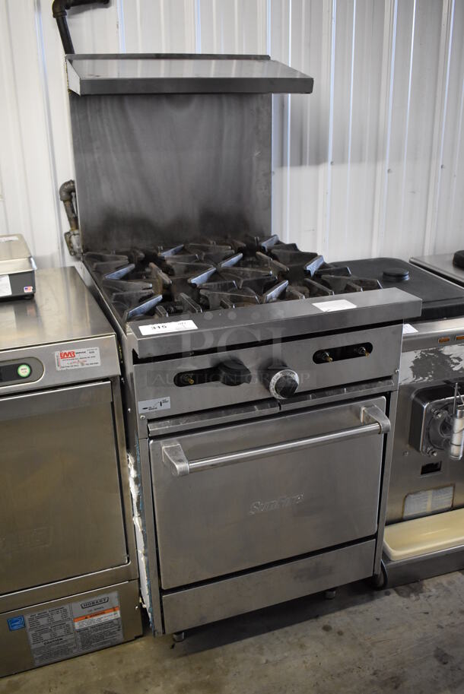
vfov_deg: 59.5
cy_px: 347
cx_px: 232
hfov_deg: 41.8
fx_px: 608
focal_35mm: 32
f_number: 3.8
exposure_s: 1/125
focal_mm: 21
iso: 2200
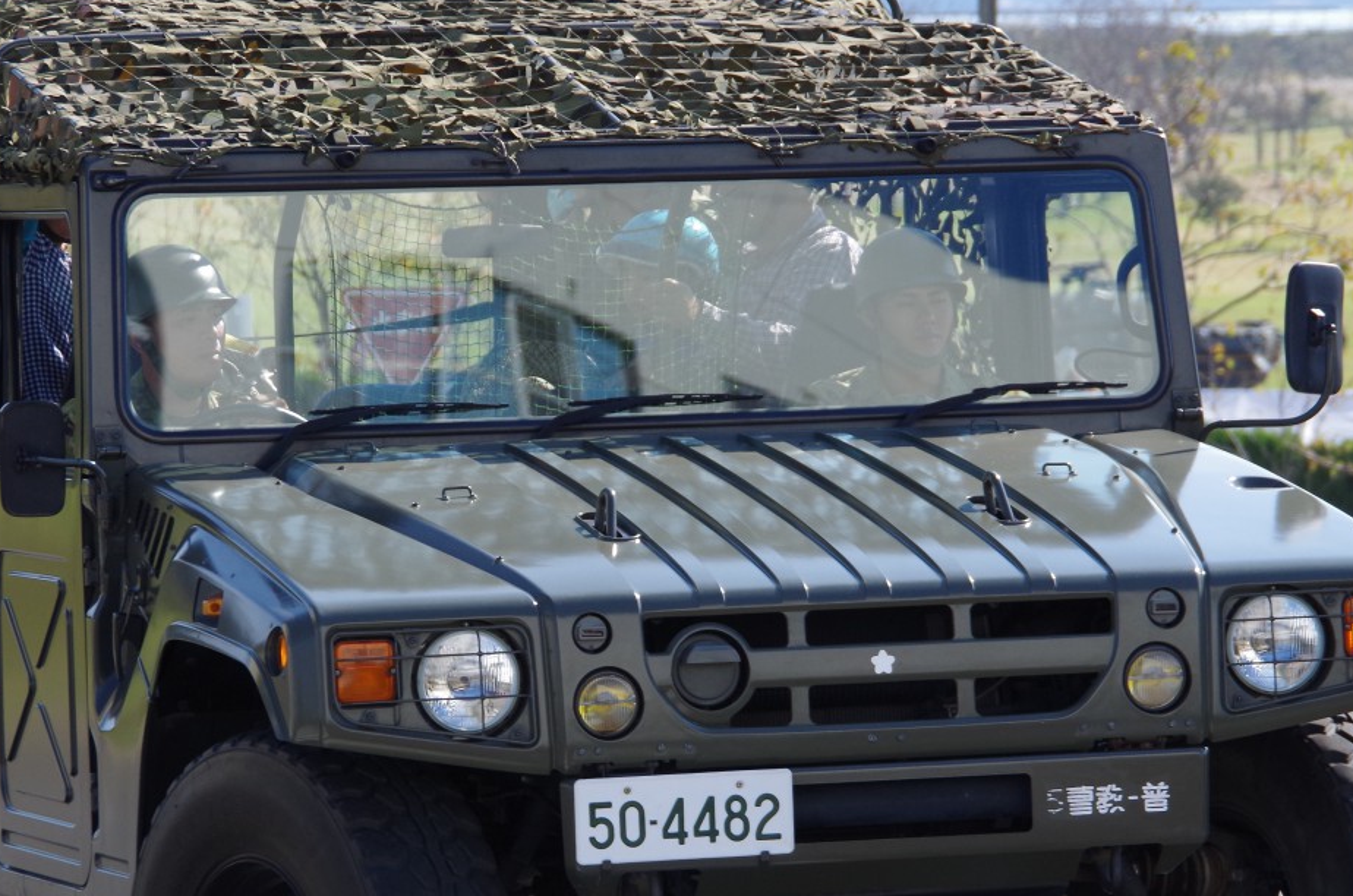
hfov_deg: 8.6
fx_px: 9001
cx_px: 662
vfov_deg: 5.7
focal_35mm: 240
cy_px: 559
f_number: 5.6
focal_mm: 100
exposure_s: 1/640
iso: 400
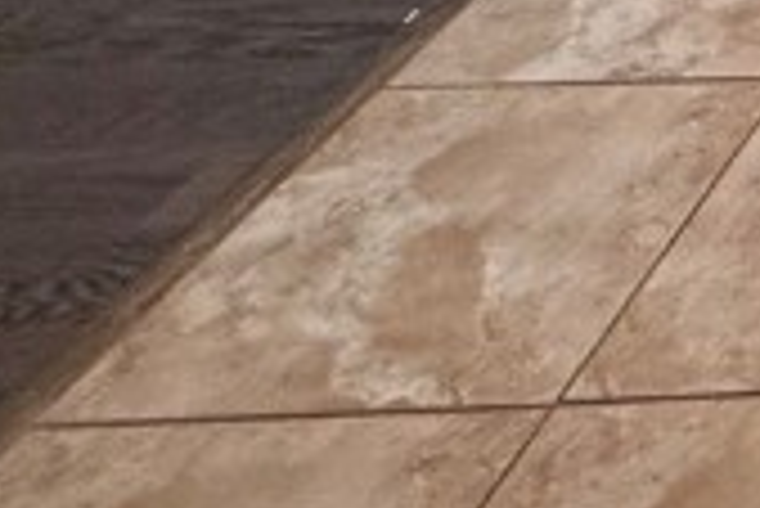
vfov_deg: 12.2
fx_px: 1859
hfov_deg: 14.0
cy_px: -742
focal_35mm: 88
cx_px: 1911
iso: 250
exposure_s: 1/60
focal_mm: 2.22
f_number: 2.2
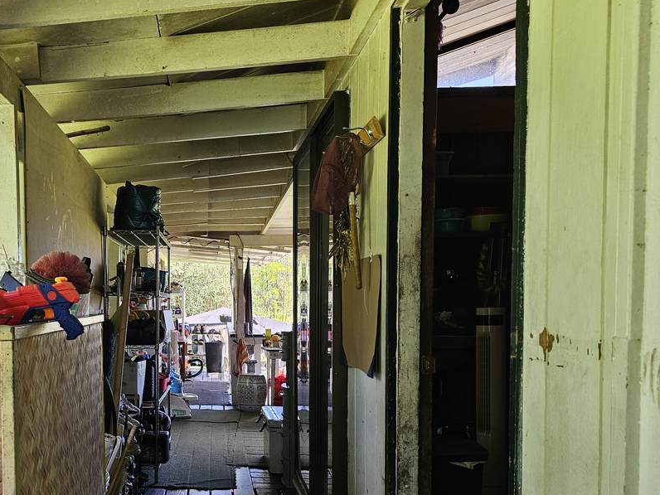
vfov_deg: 38.1
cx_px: 149
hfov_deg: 47.9
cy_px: 338
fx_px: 705
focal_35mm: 37
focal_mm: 6.3
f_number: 1.7
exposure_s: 1/120
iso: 64
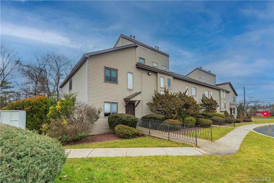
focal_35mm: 15
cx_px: 137
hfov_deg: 100.4
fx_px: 114
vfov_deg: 77.3
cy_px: 92
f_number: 5.6
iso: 100
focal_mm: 10
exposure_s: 1/125
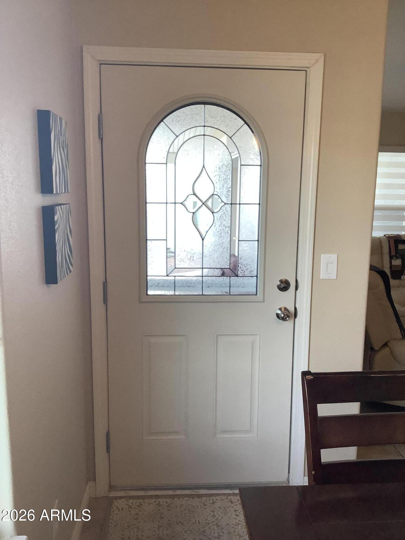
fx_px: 484
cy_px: 270
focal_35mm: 31
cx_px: 202
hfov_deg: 45.4
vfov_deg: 58.4
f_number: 2.4
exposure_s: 1/120
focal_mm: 3.3
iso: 80
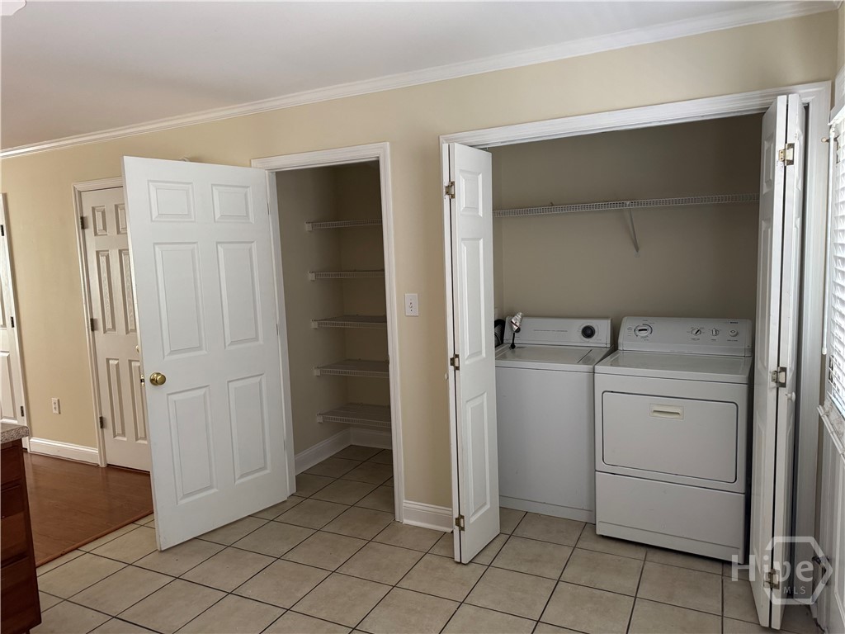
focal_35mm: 24
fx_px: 586
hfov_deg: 71.6
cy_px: 317
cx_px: 422
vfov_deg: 56.8
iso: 400
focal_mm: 6.76
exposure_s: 1/60
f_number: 1.78
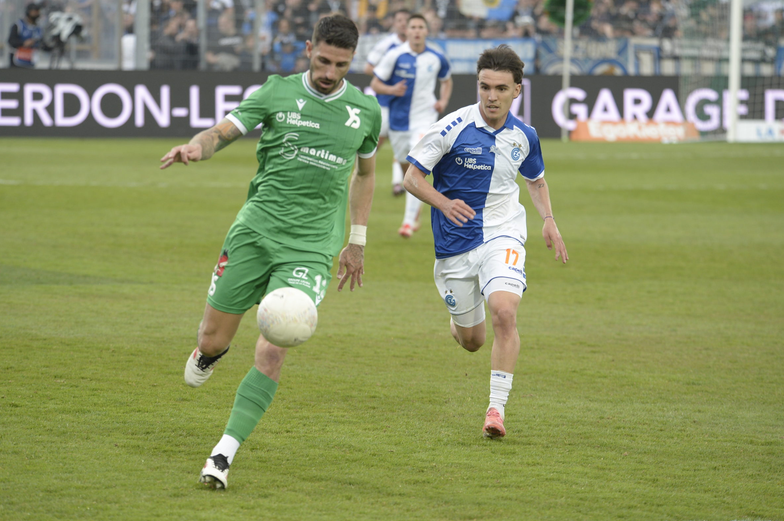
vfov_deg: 5.1
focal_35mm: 269
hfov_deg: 7.7
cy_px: 243
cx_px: 375
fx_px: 5852
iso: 1400
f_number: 5.3
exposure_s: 1/640
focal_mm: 250
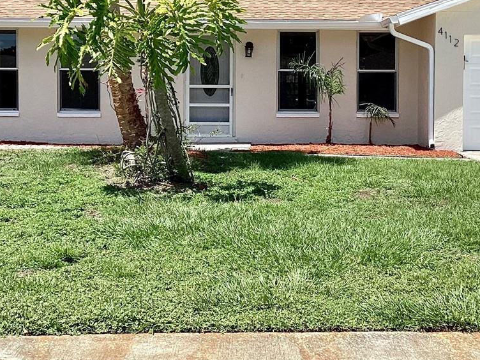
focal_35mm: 66
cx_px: 258
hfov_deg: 29.4
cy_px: 119
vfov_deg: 22.2
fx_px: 915
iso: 25
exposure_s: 1/1253
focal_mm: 3.3
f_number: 2.4
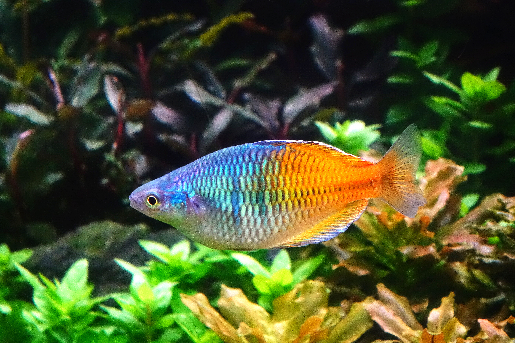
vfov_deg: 8.3
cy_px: 172
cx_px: 258
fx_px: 2375
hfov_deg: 12.4
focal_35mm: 166
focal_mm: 61
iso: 2500
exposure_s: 1/250
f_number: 5.6
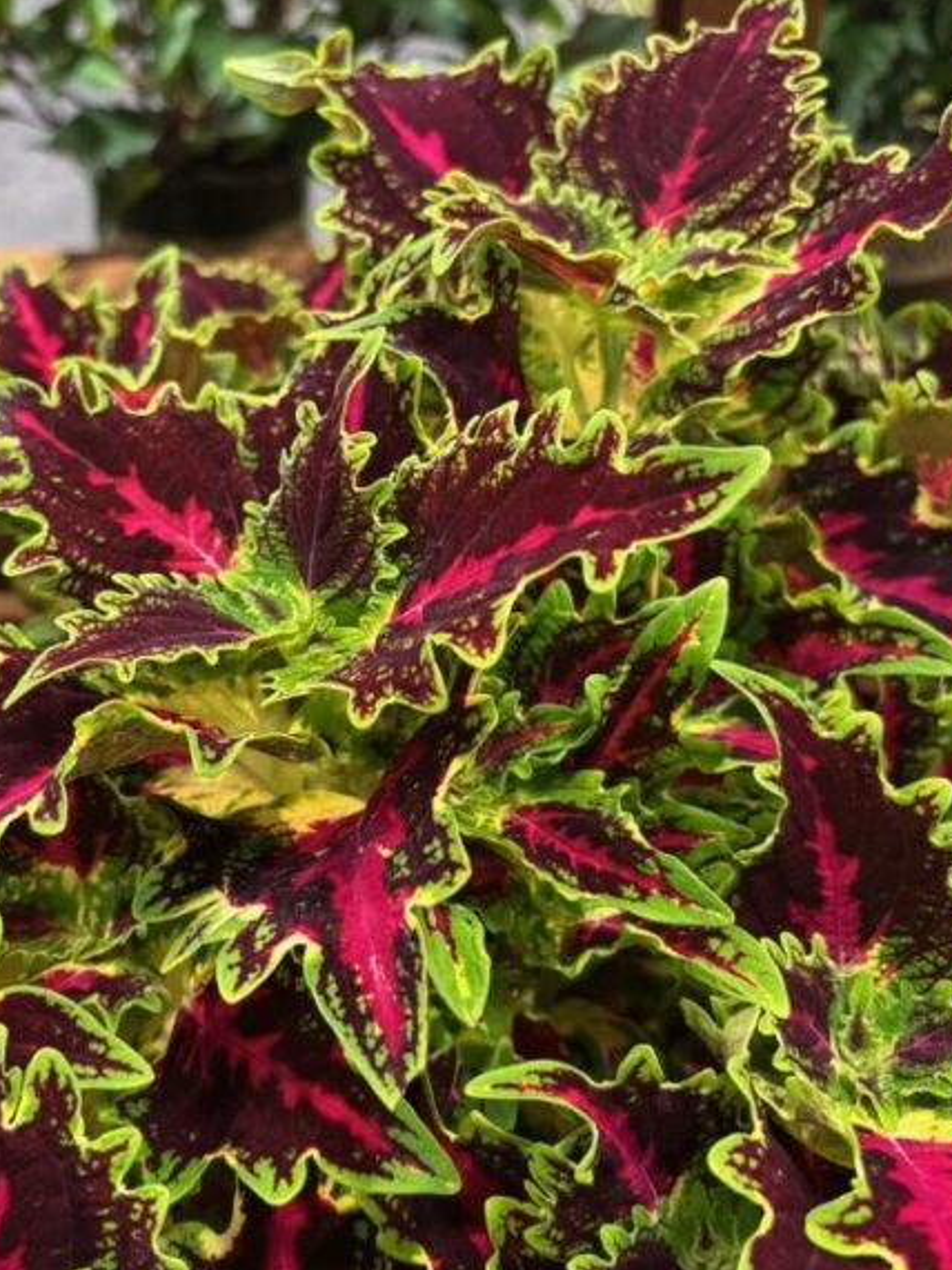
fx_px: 1284
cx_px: 345
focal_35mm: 35
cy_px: 634
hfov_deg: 40.3
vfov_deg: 52.6
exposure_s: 1/60
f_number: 1.6
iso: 250
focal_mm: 5.96
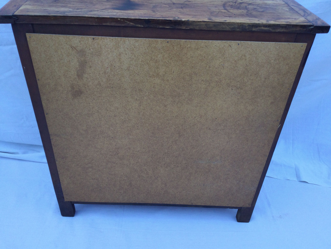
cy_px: 124
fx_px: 296
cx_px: 166
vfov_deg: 45.4
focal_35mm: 31
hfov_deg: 58.4
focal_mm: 3.3
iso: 25
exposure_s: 1/233
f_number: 2.4
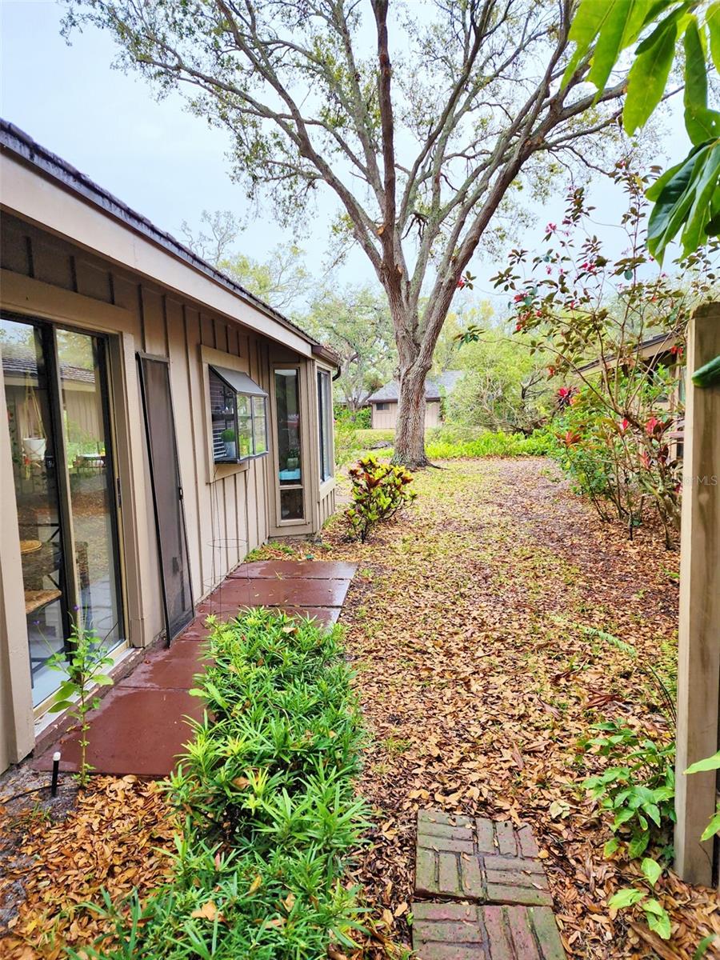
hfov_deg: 58.9
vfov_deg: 73.9
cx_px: 360
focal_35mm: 23
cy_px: 480
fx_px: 638
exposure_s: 1/180
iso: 25
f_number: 1.8
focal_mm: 6.4
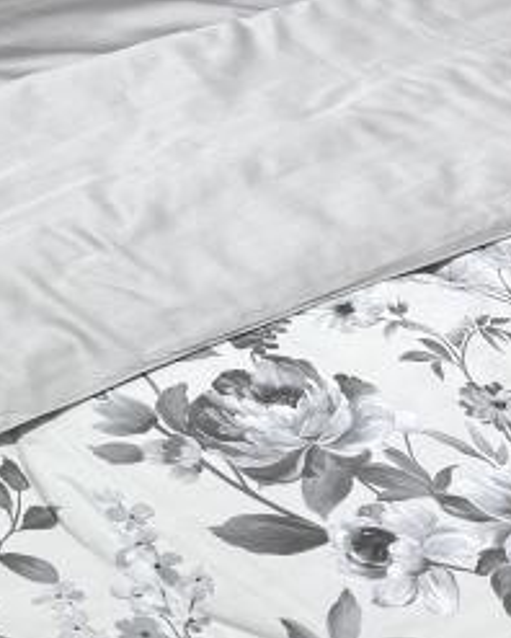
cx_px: -72
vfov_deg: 18.7
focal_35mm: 101
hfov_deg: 14.8
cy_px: 74
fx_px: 1907
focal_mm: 6.76
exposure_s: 1/571
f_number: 1.78
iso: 80
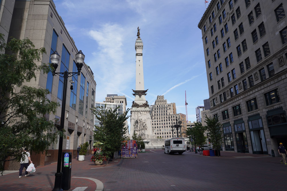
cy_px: 96
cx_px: 144
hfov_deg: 73.7
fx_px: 191
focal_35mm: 24
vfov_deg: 53.1
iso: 100
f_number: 13
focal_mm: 24
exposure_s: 1/100
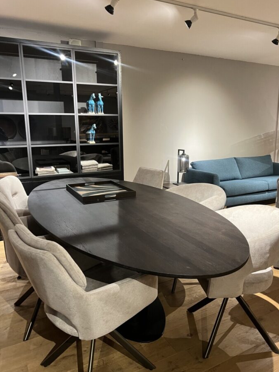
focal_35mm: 27
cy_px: 180
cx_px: 144
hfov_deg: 51.4
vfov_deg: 65.3
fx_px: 290
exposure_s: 1/50
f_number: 1.5
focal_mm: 5.7
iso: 200
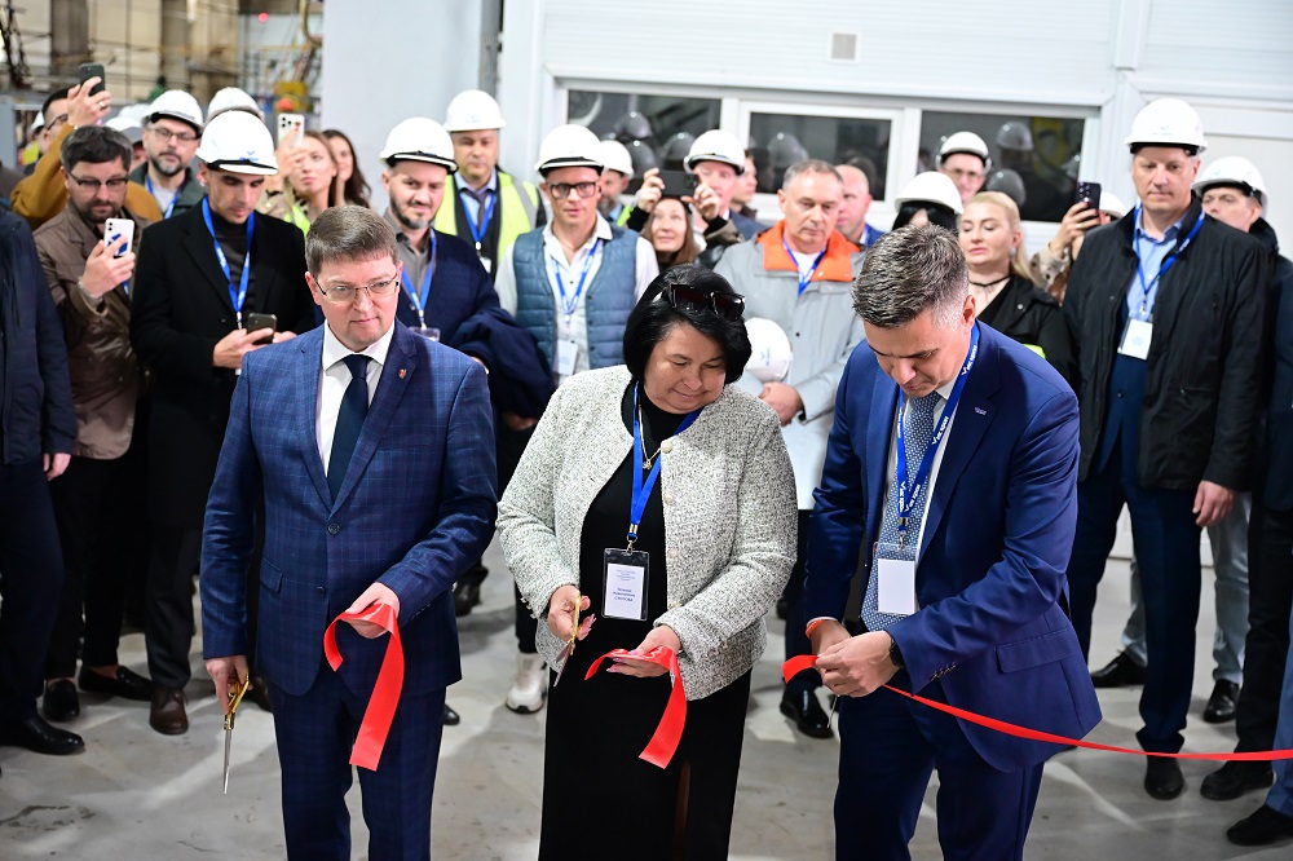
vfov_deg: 29.8
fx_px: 1616
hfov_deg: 43.6
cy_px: 430
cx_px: 646
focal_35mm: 45
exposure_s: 1/250
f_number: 3.2
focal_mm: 45
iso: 4000
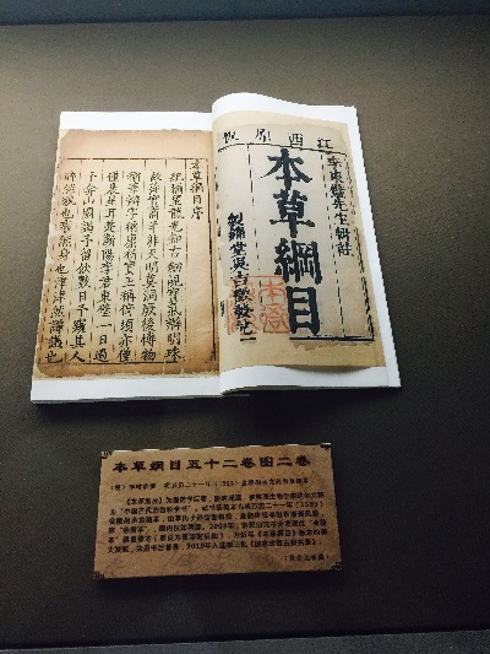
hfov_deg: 48.2
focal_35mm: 29
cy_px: 327
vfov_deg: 61.6
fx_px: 547
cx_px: 245
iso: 50
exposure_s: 1/33
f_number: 2.2
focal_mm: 4.15
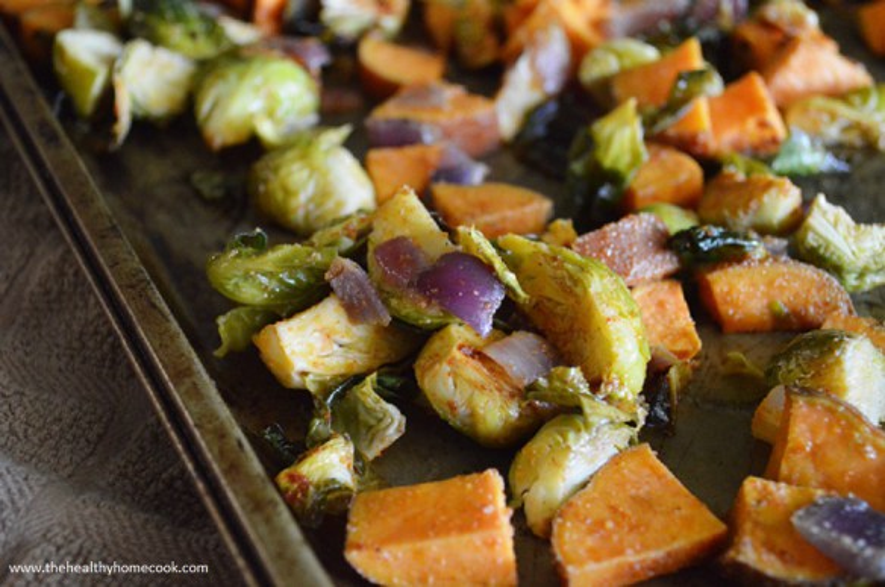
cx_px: 442
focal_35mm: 52
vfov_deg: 25.6
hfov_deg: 37.9
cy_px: 294
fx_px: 1288
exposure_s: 1/60
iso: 3200
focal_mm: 35
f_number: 5
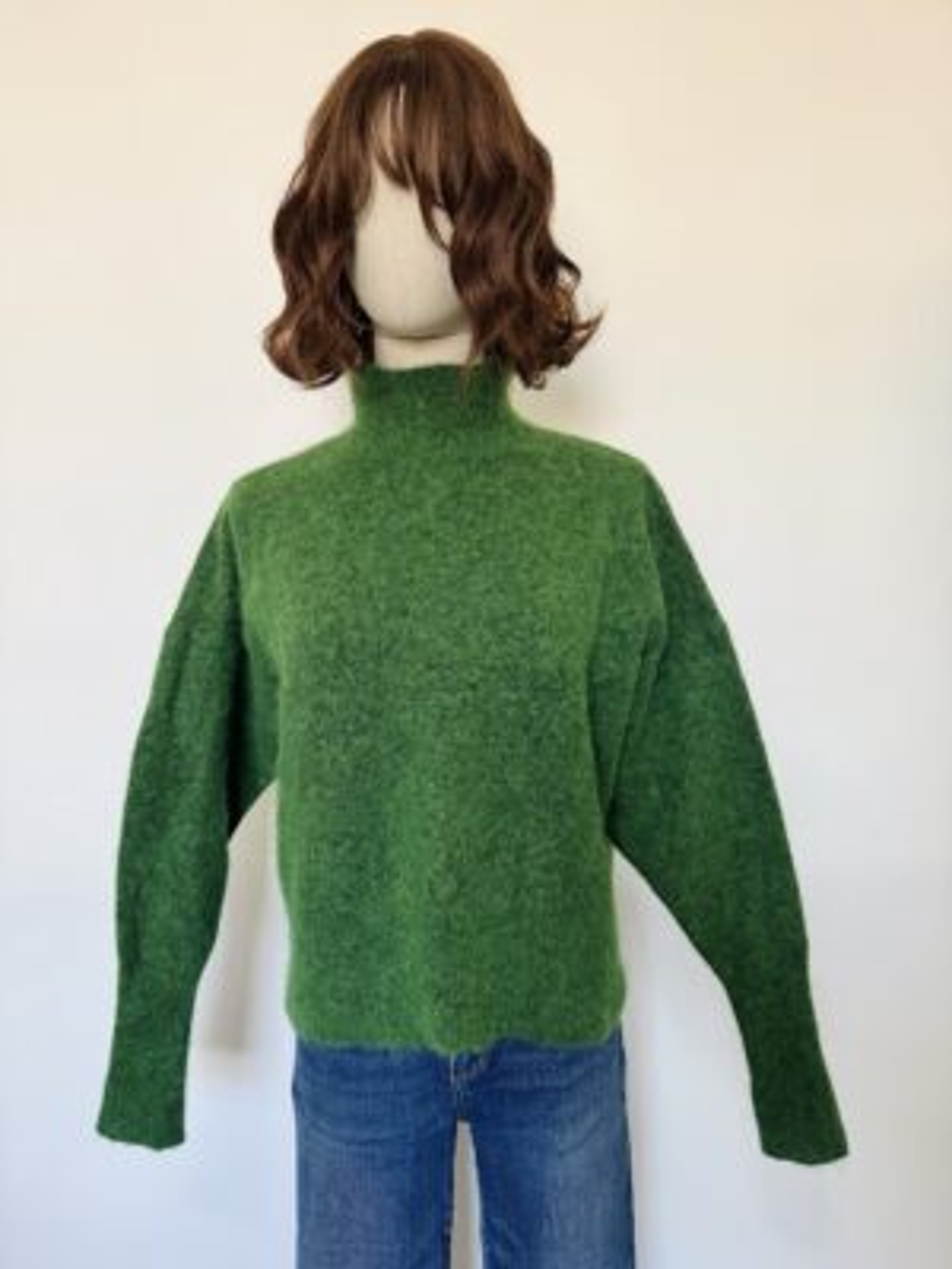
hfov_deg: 56.8
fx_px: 880
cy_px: 634
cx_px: 476
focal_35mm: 24
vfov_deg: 71.6
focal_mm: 6.76
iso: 160
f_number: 1.78
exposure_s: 1/60
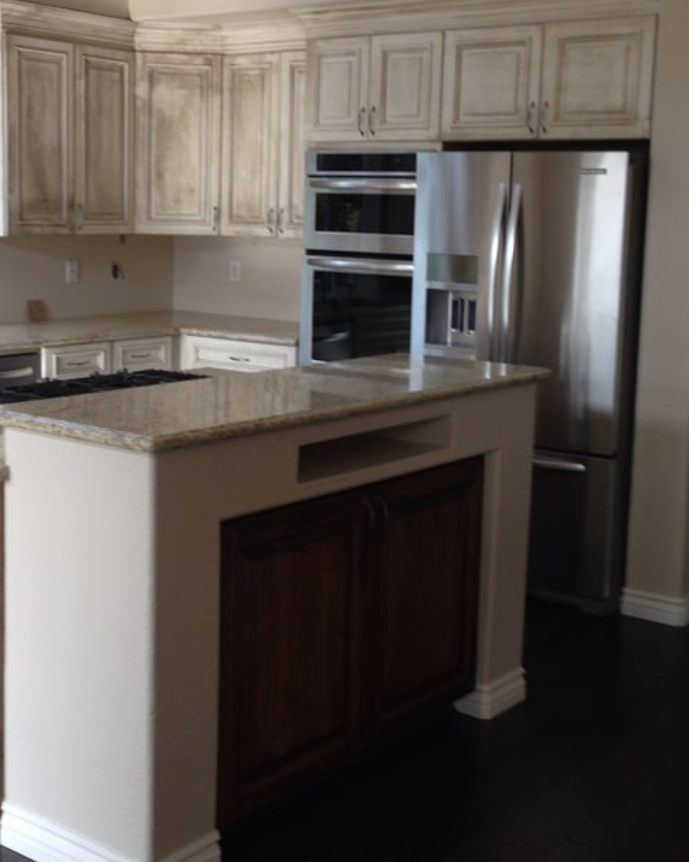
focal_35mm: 53
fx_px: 1352
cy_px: 376
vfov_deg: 35.3
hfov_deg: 28.5
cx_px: 285
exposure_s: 1/40
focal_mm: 4.13
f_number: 2.4
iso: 50
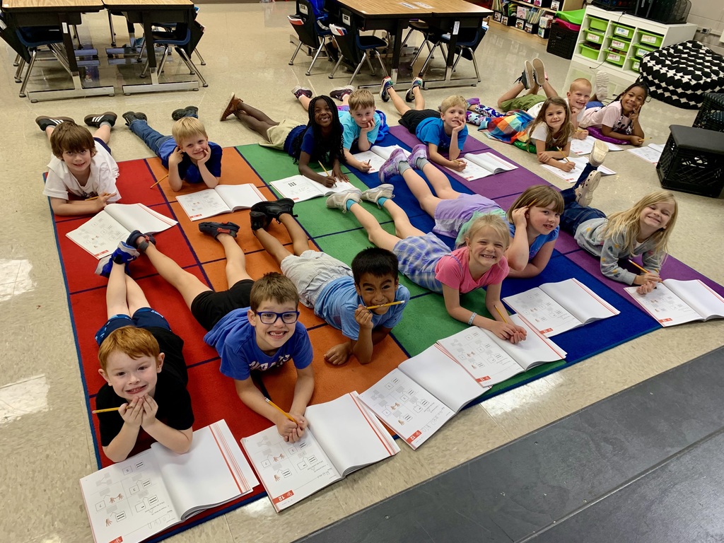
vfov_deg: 53.1
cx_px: 362
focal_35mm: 26
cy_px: 272
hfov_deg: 67.3
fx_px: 544
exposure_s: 1/65
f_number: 1.8
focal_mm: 4.25
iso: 64
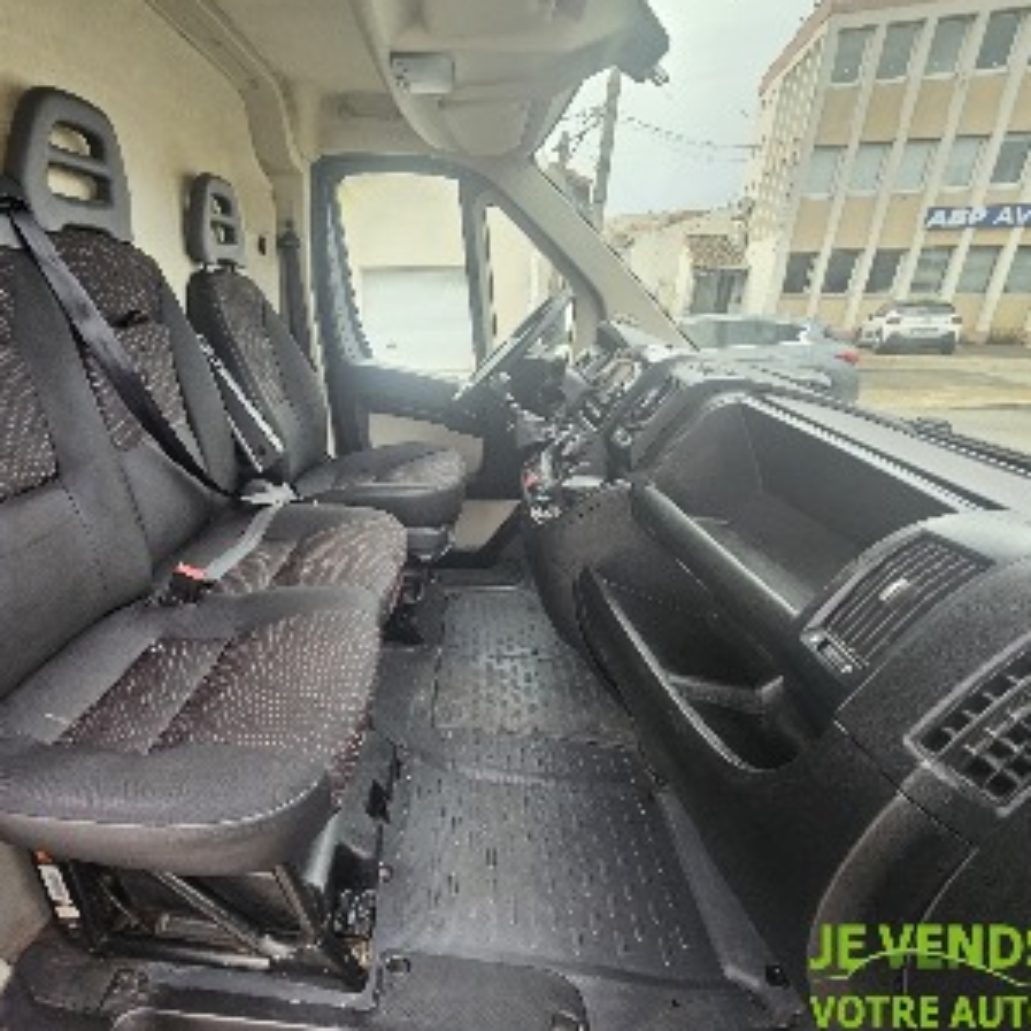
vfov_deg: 87.4
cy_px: 517
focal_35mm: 16
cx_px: 359
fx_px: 539
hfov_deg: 84.9
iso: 100
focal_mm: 2.2
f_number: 2.2
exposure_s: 1/70.8
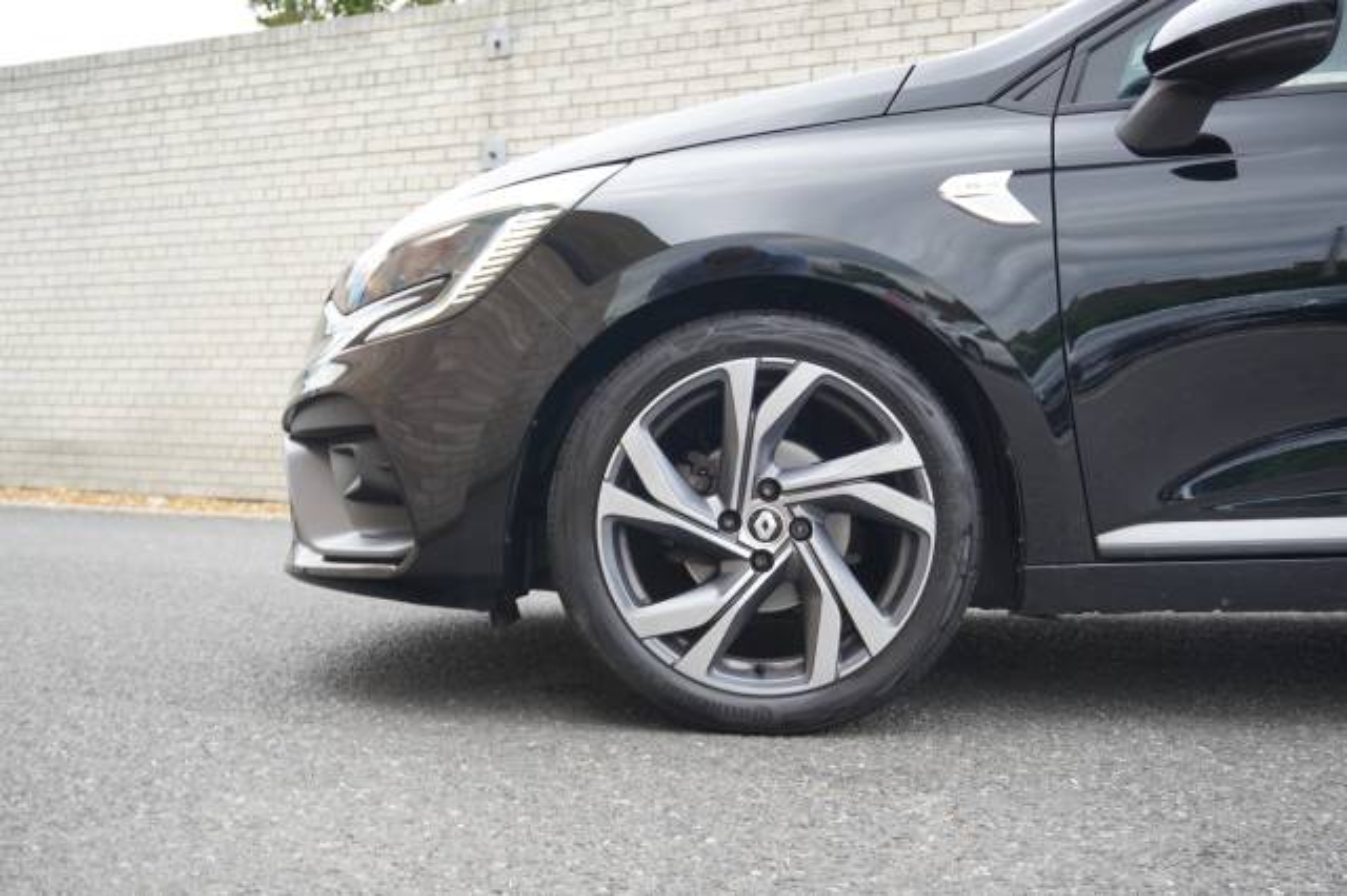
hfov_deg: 51.3
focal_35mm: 38
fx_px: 1402
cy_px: 448
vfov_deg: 35.5
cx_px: 674
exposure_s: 1/60
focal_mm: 25
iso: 640
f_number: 4.5
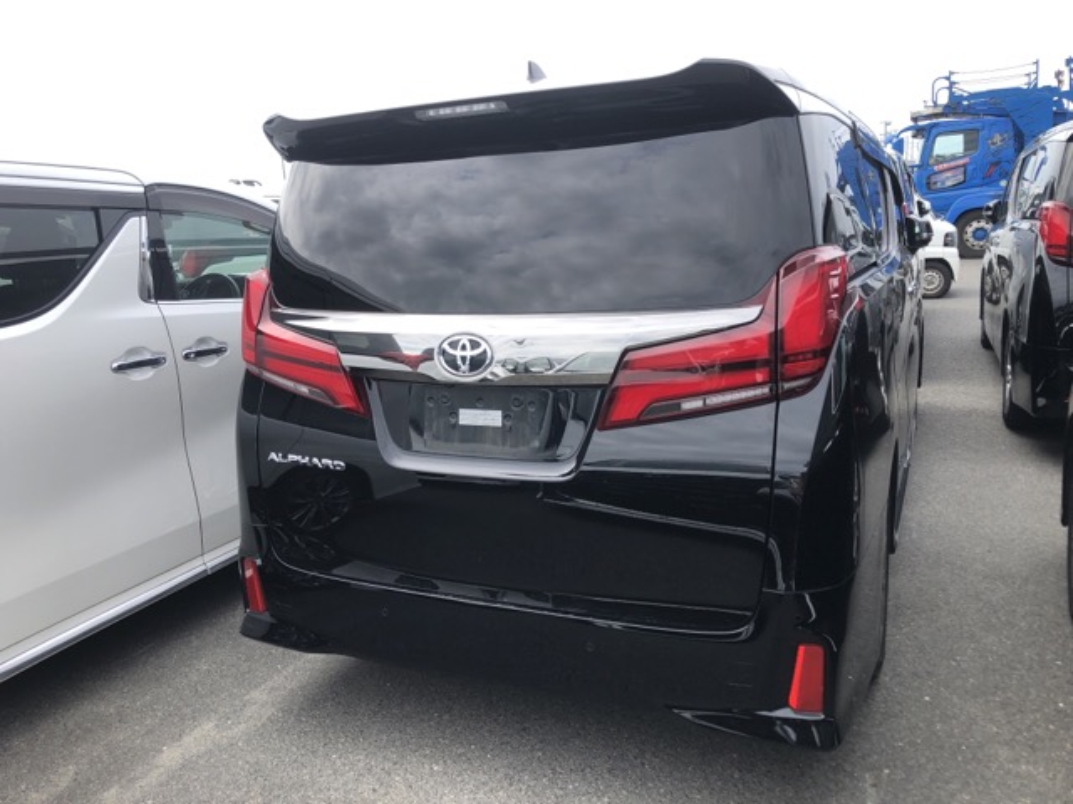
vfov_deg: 49.7
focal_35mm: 28
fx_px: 868
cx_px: 536
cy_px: 402
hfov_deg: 63.4
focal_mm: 3.99
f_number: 1.8
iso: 20
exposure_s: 1/706
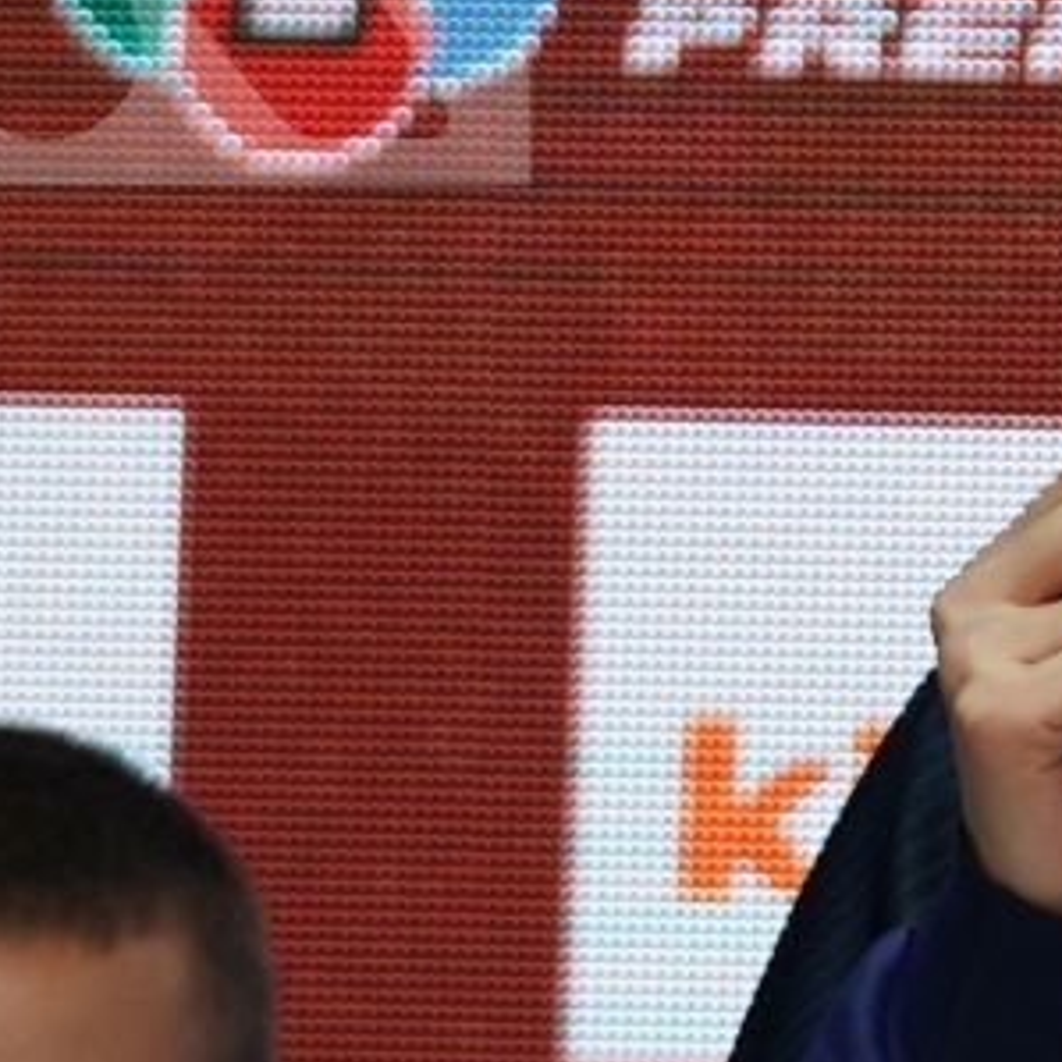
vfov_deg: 2.2
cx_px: 2607
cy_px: 1119
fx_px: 27178
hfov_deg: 2.2
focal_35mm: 783
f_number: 2.8
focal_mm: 102
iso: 200
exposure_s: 1/250
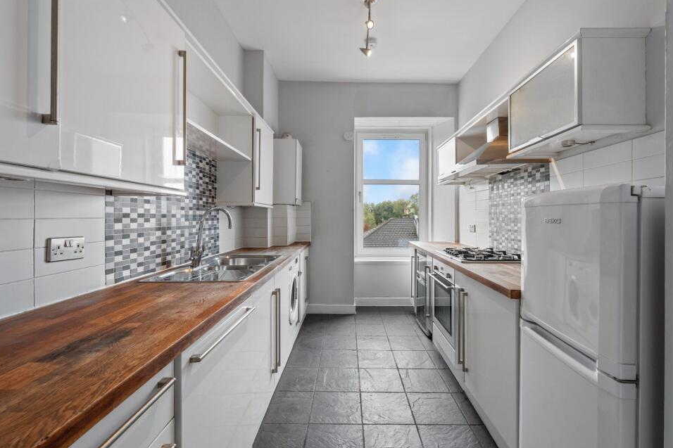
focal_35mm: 15
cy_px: 228
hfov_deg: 100.4
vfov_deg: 77.3
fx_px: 280
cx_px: 349
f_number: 8
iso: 640
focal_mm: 14
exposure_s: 1/4
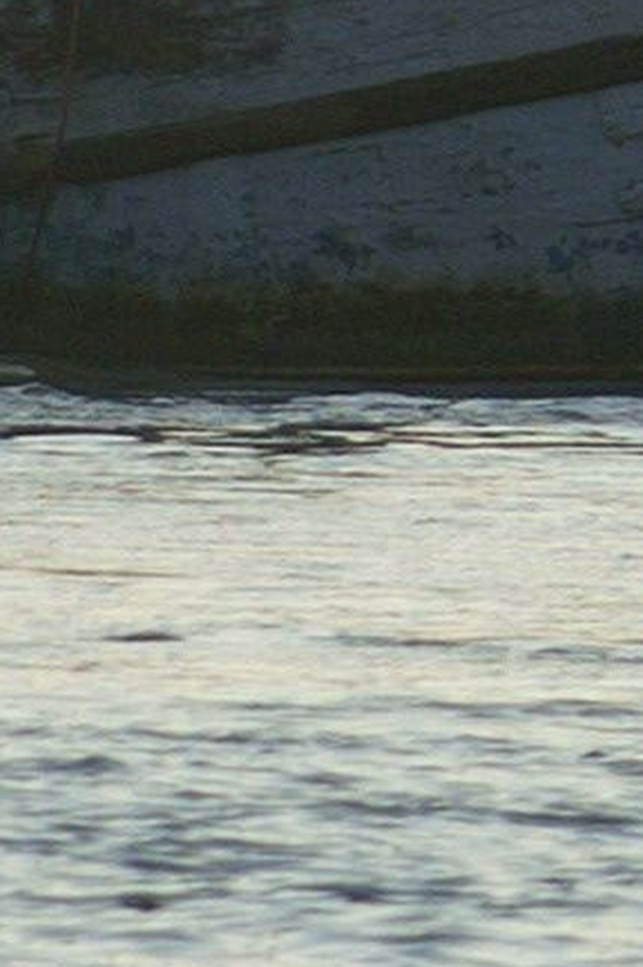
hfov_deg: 0.7
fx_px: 50338
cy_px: -737
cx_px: 1549
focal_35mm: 1876
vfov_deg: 1.1
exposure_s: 1/640
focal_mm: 180
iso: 100
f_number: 5.6
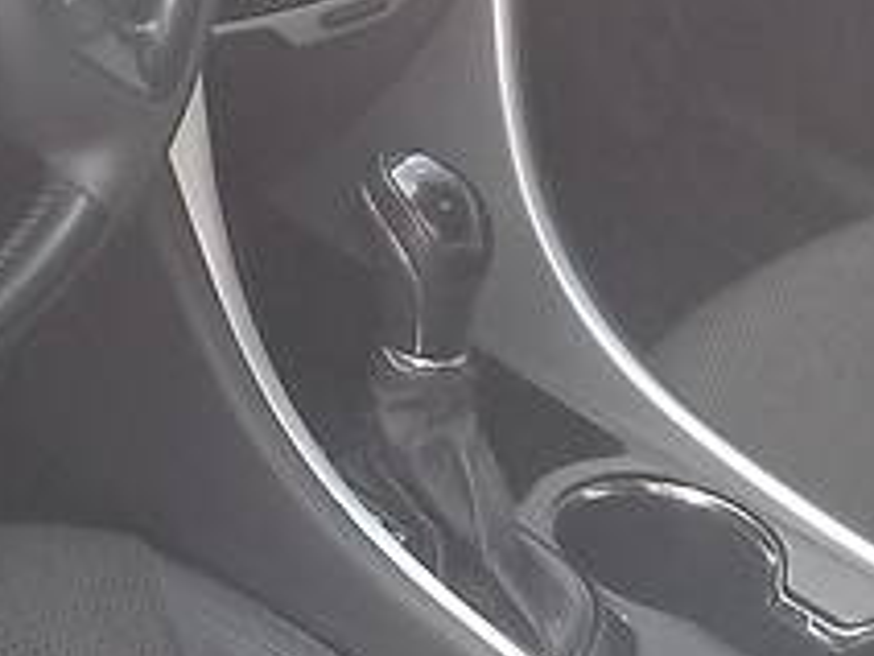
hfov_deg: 15.7
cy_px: 132
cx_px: -359
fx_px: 2954
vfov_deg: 12.6
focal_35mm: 117
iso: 64
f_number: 2.2
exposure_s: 1/50
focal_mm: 3.3
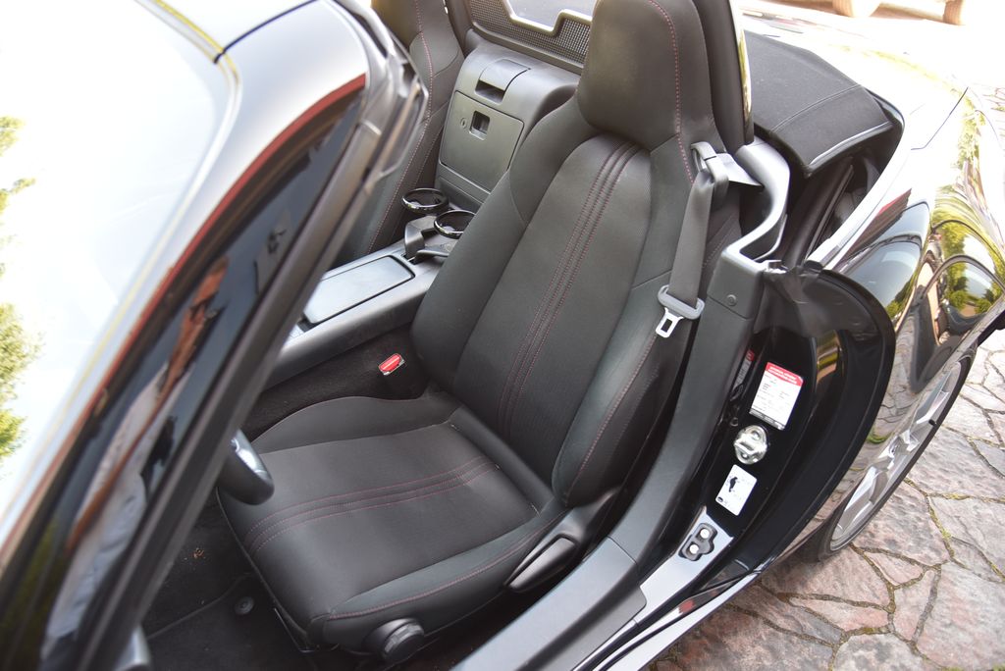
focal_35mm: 24
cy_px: 336
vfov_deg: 53.2
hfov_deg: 73.7
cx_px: 502
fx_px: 670
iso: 500
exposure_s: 1/60
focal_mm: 24
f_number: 4
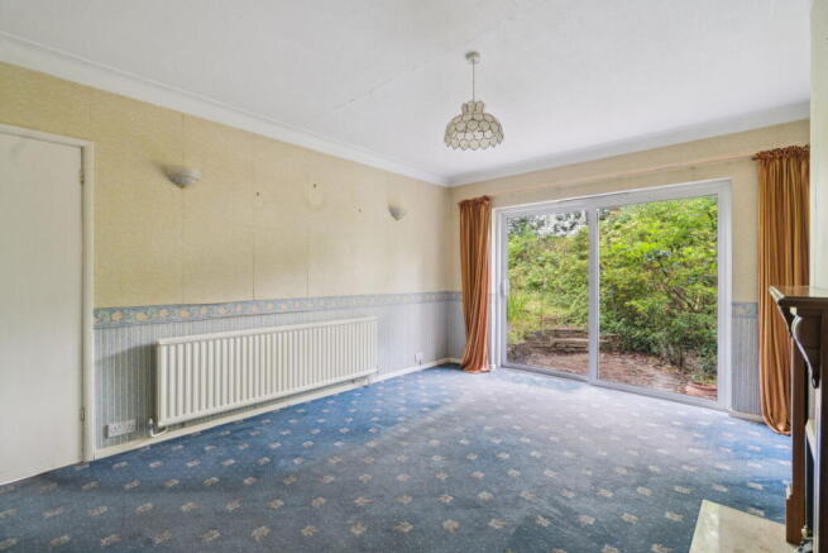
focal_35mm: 16
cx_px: 414
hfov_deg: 96.7
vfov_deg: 73.8
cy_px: 276
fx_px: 368
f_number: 5.6
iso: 640
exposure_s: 1/30
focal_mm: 16
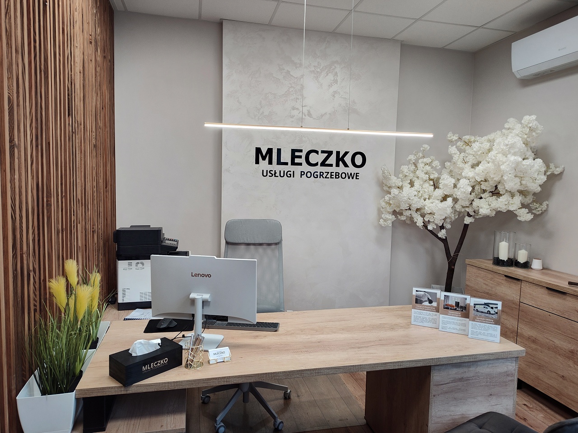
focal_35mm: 23
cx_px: 289
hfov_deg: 73.9
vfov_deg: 58.9
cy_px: 216
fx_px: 384
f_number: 1.88
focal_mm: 5.56
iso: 200
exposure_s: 1/100
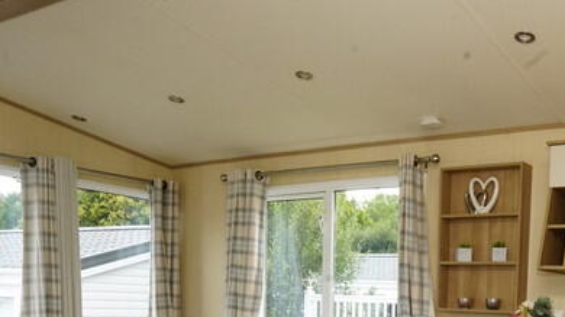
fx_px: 659
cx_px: 464
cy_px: 399
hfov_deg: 43.9
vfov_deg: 24.1
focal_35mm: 44
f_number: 16
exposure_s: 1/60
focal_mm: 16
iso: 1250
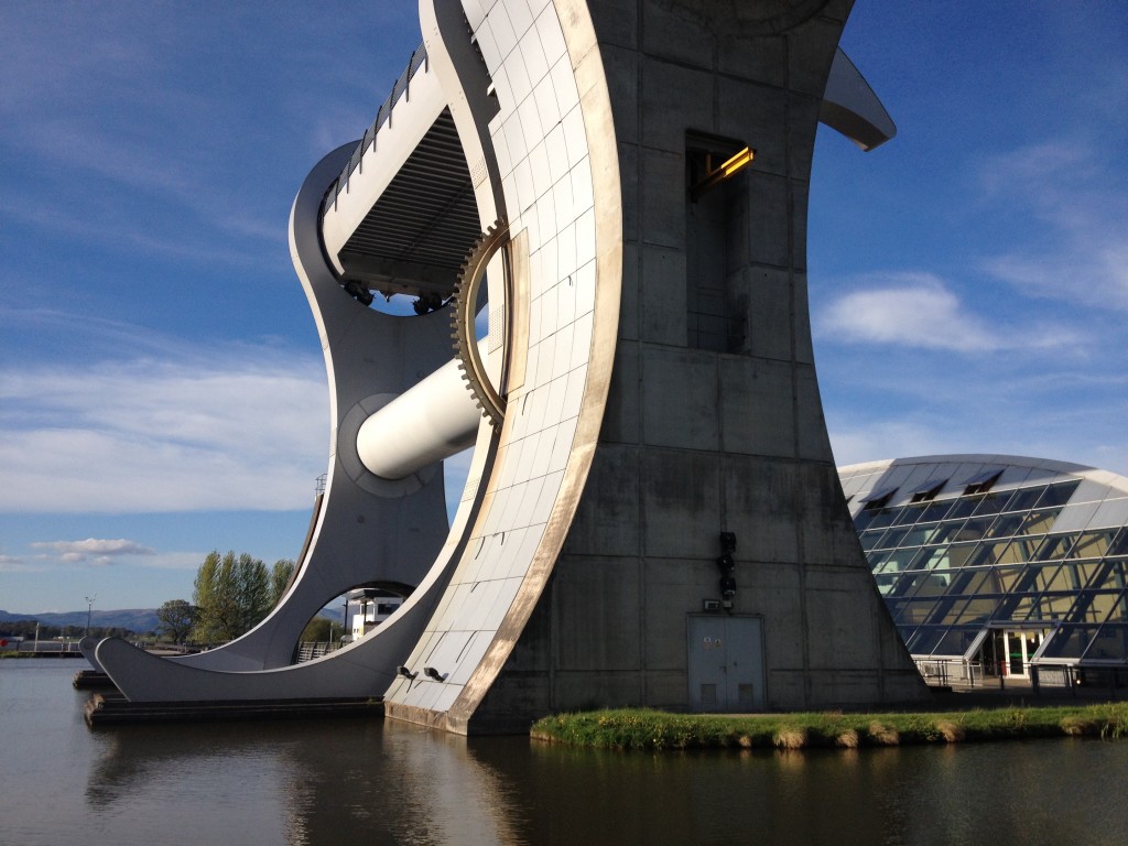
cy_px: 423
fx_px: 1141
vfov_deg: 40.7
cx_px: 564
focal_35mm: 35
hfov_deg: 52.6
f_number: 2.4
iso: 50
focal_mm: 4.28
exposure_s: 1/1972
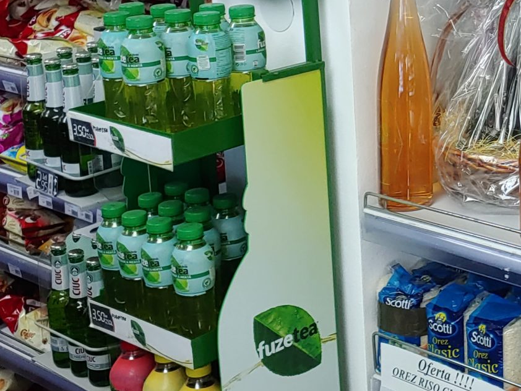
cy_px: 7
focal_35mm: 76
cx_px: 525
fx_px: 1144
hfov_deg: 24.4
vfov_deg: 18.9
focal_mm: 4.23
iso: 50
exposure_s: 1/50
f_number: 1.5
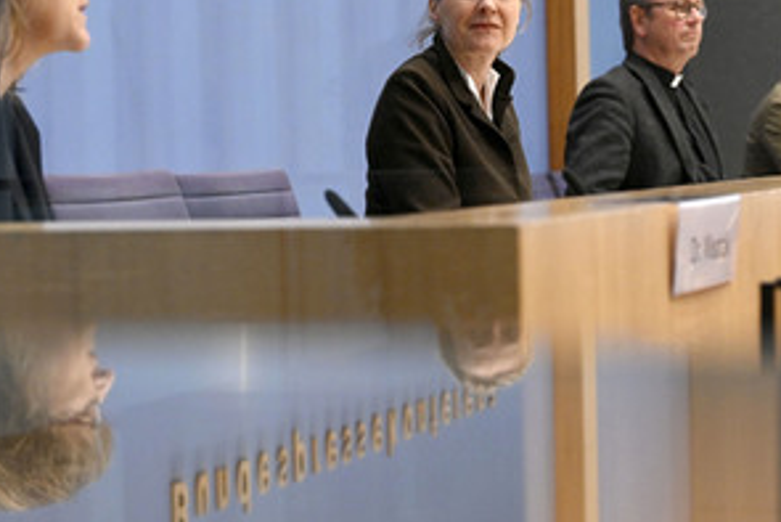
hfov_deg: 19.1
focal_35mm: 107
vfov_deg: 12.8
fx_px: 2322
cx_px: 390
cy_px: 201
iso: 5000
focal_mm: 70
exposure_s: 1/800
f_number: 5
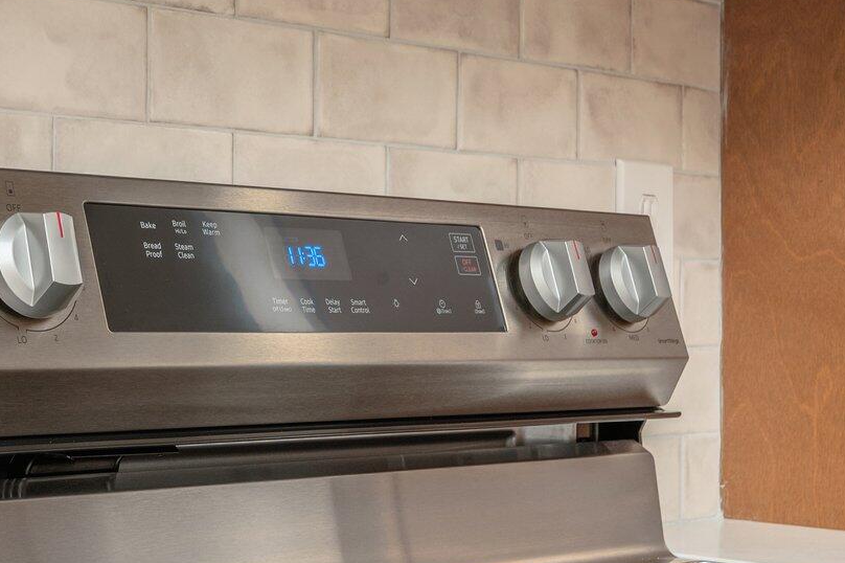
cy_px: 314
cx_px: 266
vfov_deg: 17.9
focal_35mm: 76
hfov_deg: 26.5
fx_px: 1783
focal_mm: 30
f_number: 6.3
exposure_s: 1/80
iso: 100
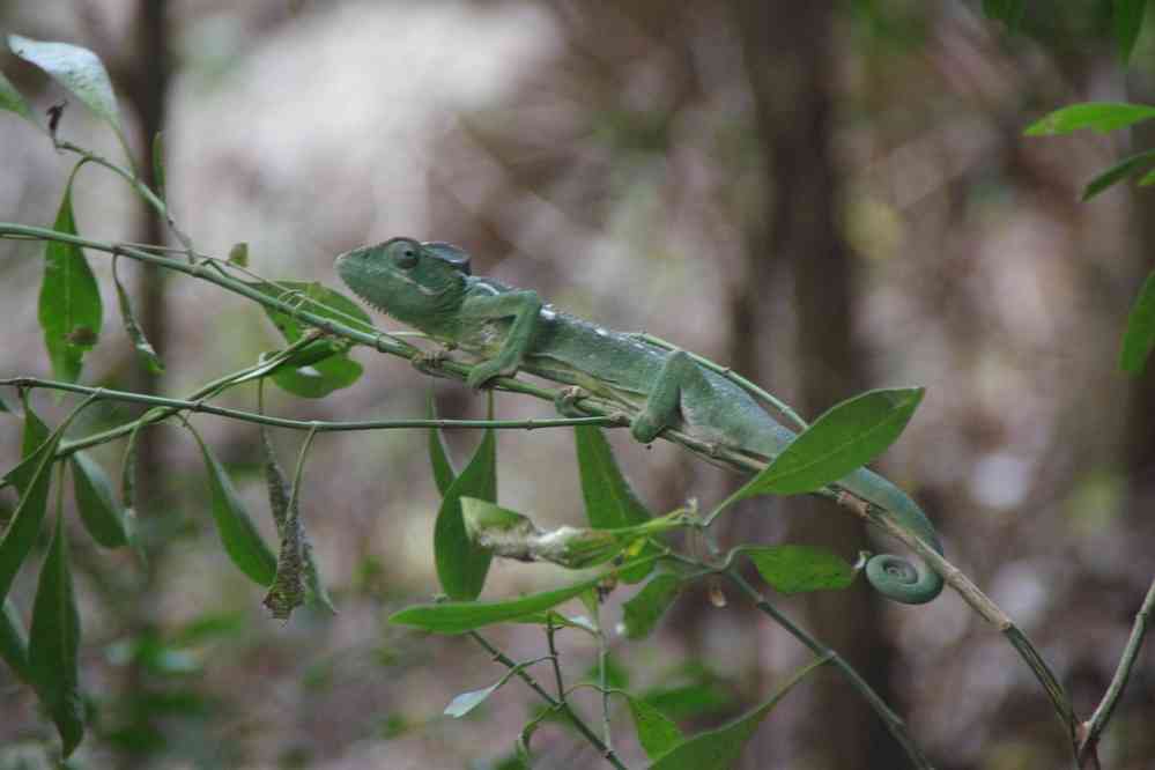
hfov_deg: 5.5
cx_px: 578
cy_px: 385
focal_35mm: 375
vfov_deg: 3.7
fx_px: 12030
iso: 3200
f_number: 6.3
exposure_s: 1/30
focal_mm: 250
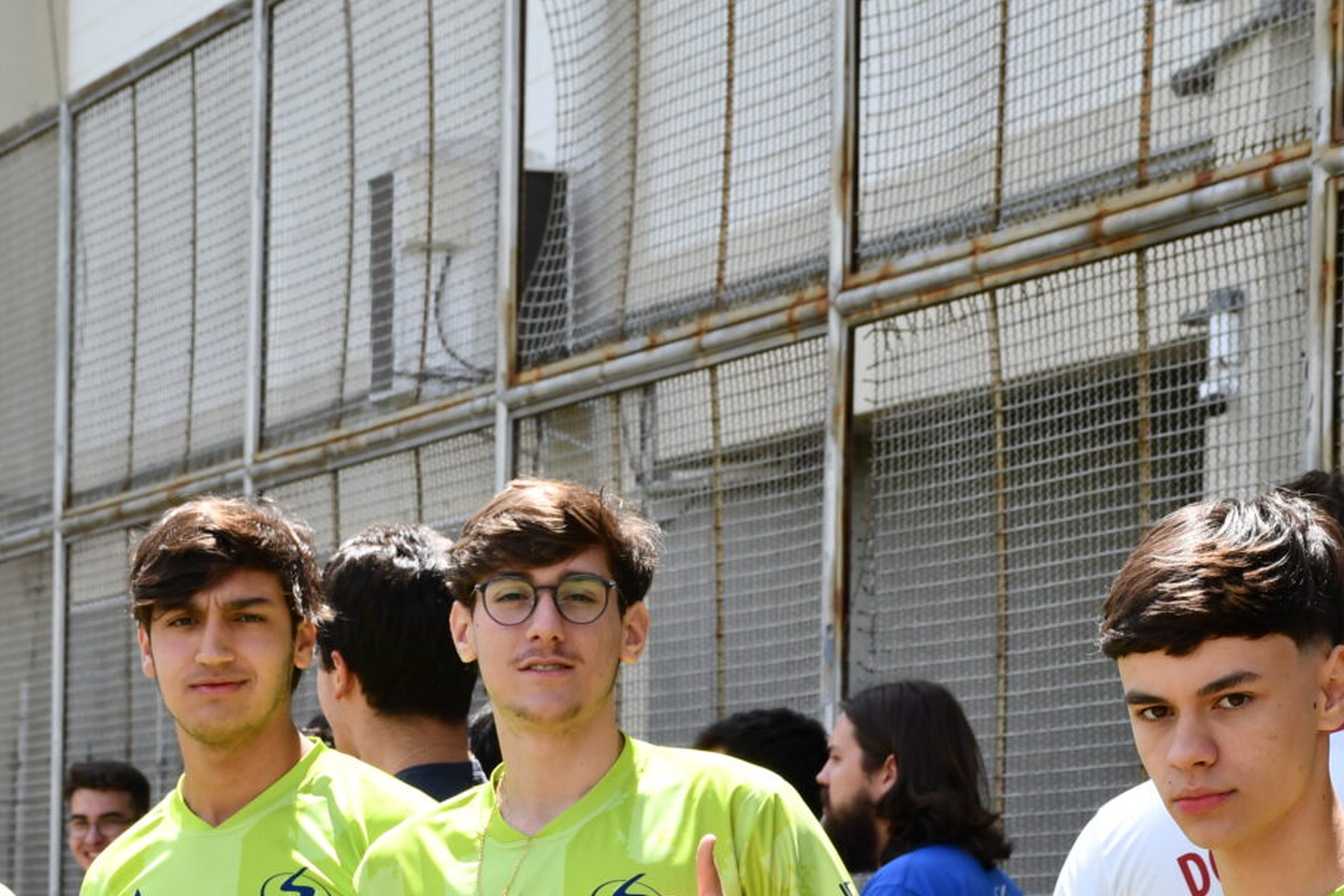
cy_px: 875
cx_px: 620
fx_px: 5637
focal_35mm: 151
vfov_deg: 9.0
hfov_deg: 13.6
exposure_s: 1/250
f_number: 8
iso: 200
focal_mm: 48
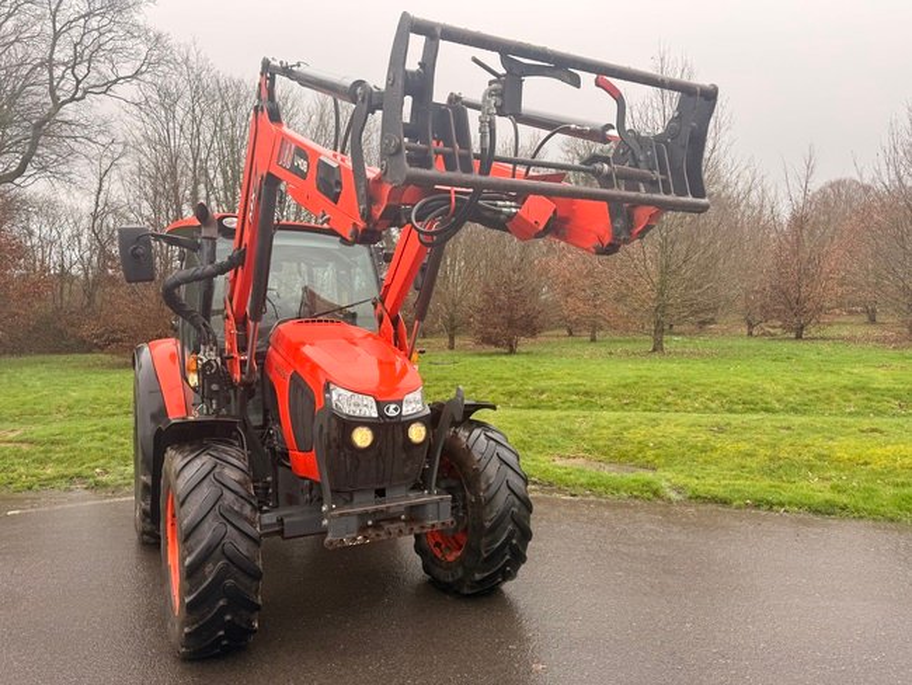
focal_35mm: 24
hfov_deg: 71.6
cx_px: 456
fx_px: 633
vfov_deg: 56.8
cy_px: 342
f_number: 1.78
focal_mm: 6.76
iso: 80
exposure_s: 1/351
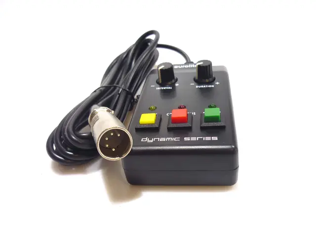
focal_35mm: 33
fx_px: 301
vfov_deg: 42.9
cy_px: 118
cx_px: 158
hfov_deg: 55.4
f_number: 2.8
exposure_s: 1/40
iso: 80
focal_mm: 5.5
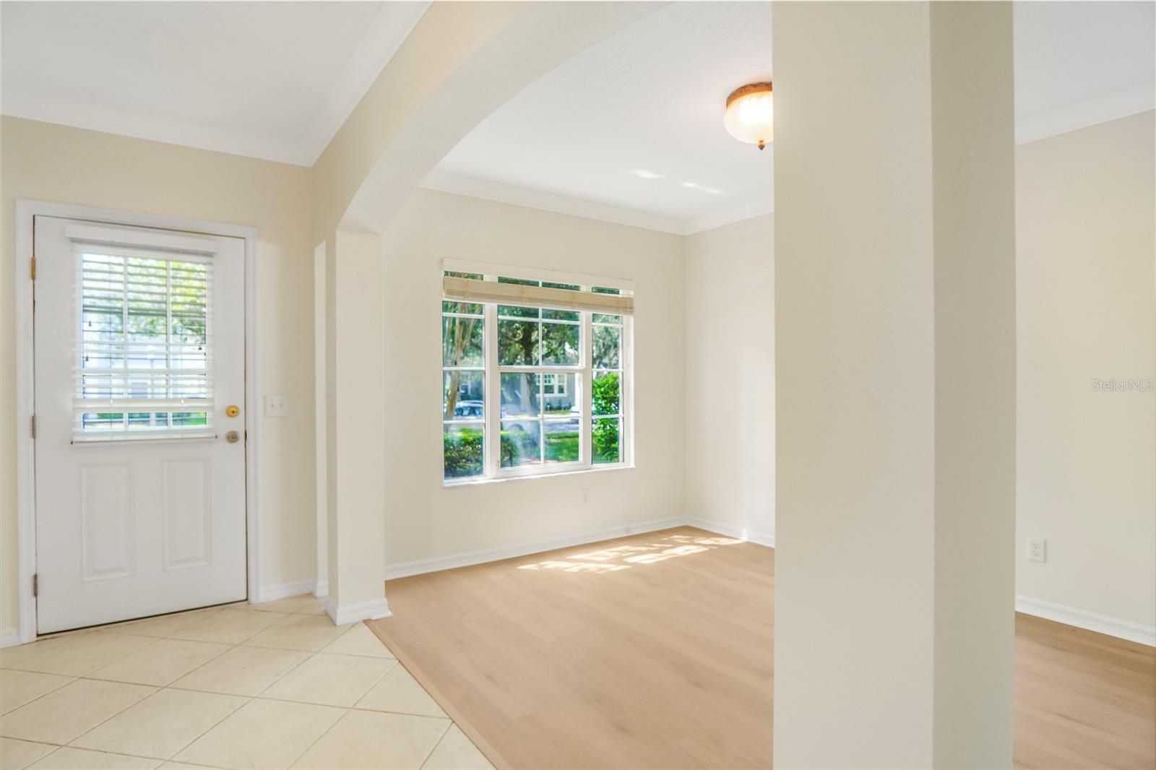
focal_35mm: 18
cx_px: 578
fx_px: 578
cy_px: 385
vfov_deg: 67.4
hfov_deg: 90.0
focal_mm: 12
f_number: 2.8
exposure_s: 1/60
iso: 100
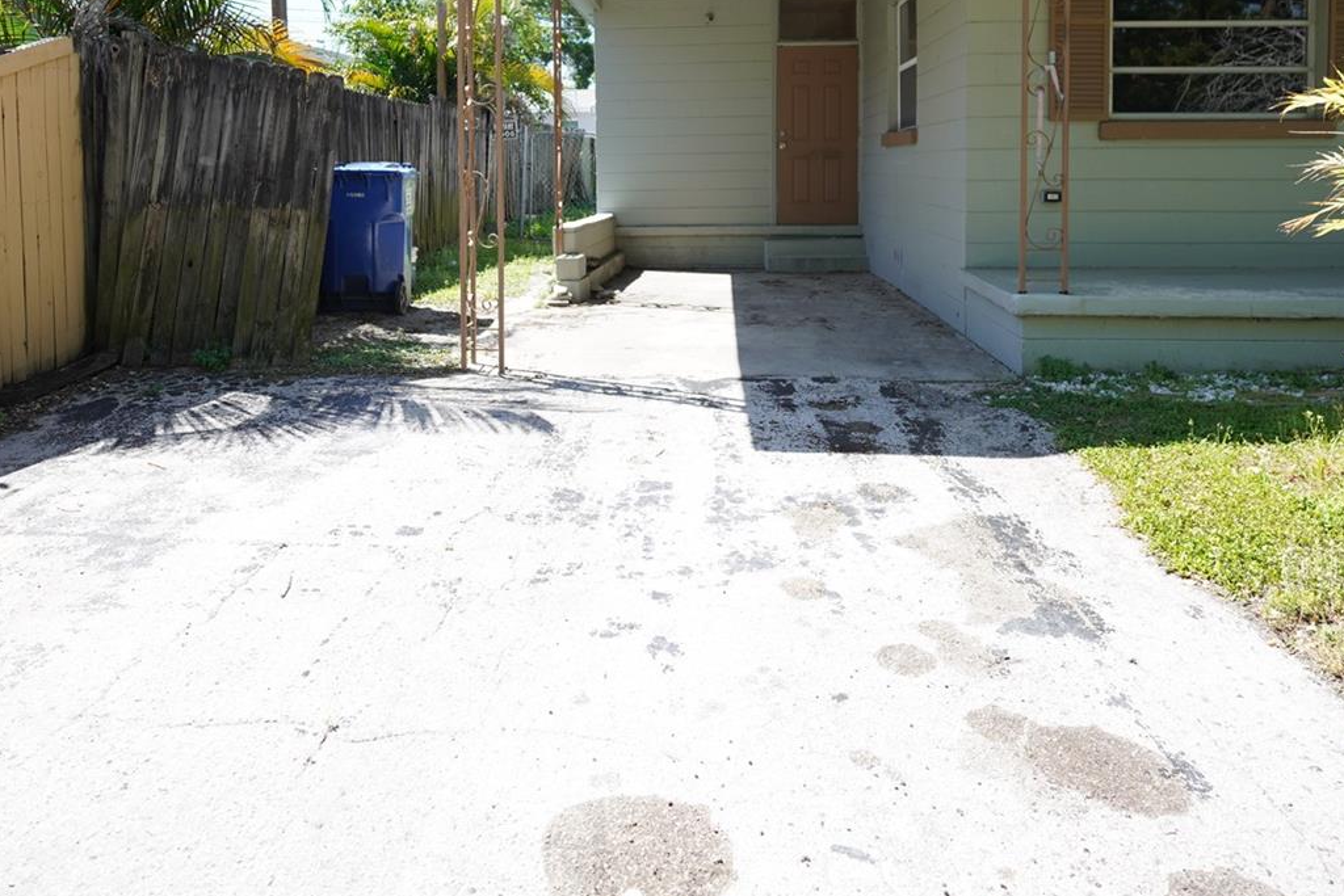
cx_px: 667
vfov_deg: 47.8
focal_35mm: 26
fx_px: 963
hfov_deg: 69.8
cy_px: 209
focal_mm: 11
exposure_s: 1/1250
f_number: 1.8
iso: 100
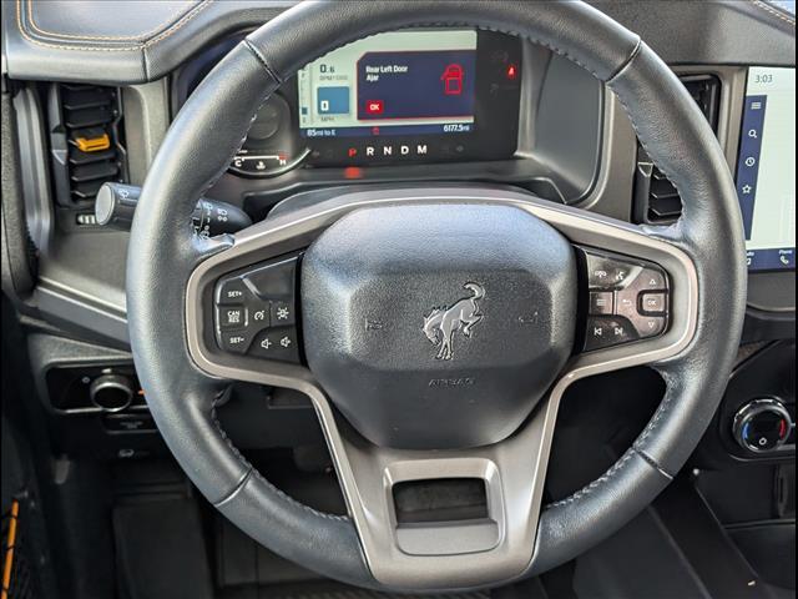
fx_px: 1130
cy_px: 300
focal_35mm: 49
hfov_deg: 38.9
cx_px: 399
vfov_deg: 29.7
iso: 474
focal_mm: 6.9
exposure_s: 1/588
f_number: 1.68
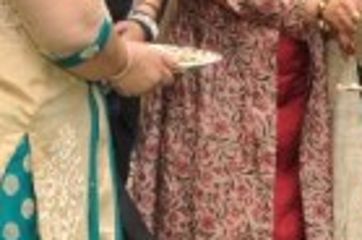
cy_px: 77
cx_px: 146
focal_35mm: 181
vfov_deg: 7.6
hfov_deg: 11.4
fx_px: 1815
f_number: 6.3
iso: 500
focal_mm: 21
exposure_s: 1/125
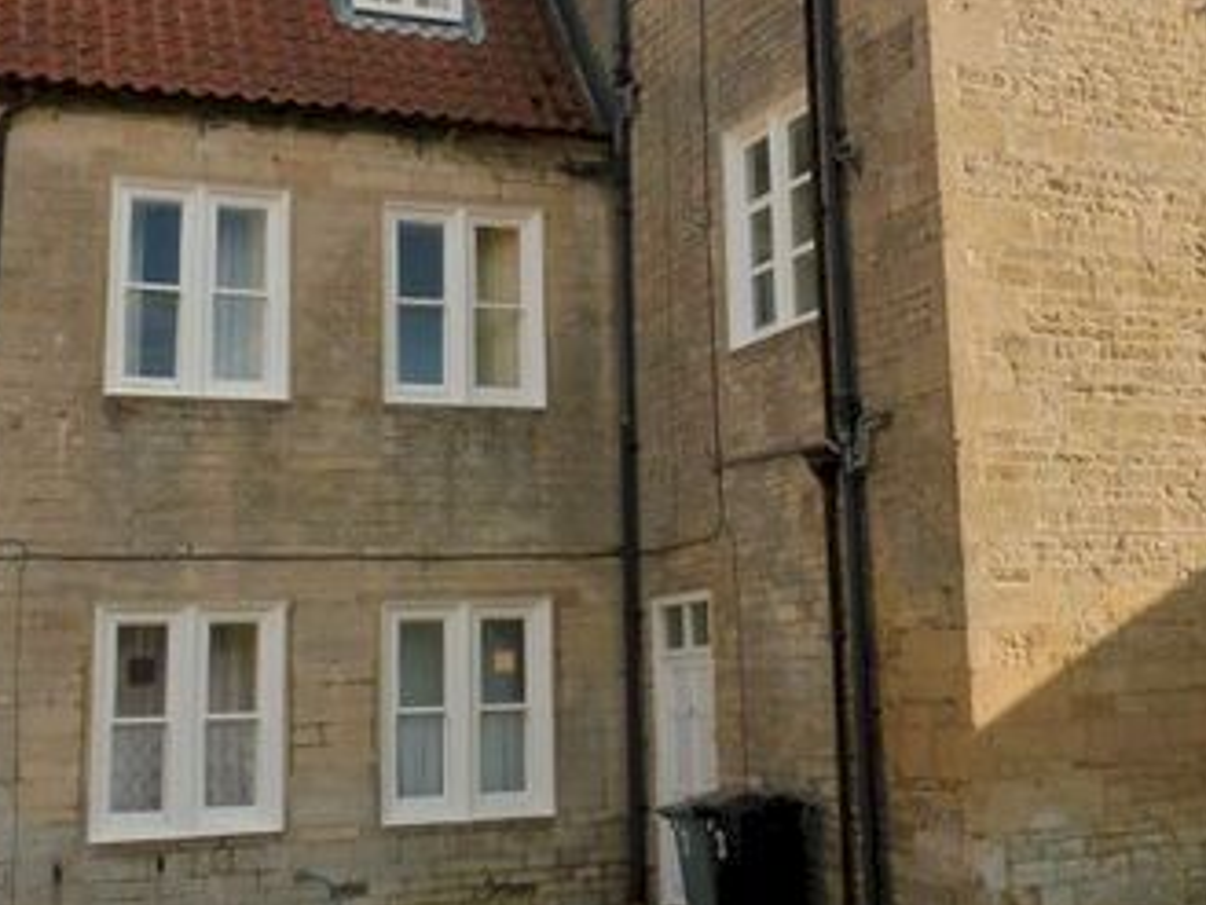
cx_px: 759
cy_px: 244
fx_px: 1777
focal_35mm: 51
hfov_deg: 37.2
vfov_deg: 28.2
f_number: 4
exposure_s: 1/500
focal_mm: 4.3
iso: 100
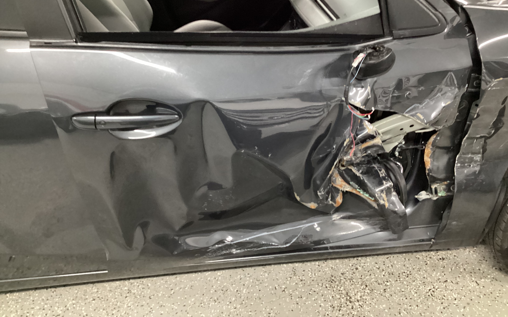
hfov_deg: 58.1
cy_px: 127
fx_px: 457
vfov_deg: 38.2
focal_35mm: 33
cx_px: 254
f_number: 2.4
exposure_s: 1/30
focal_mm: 3.3
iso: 800
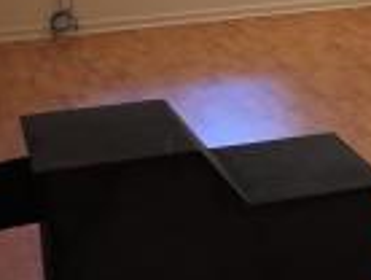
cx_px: 707
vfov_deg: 12.1
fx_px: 1310
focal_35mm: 122
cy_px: 13
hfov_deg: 14.0
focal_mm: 4.15
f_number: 2.2
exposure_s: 1/30
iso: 50
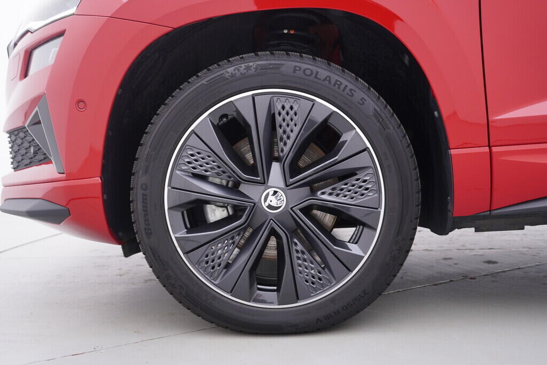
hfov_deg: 53.1
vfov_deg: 36.9
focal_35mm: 36
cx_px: 274
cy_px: 182
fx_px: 547
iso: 125
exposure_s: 1/50
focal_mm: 24
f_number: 3.2
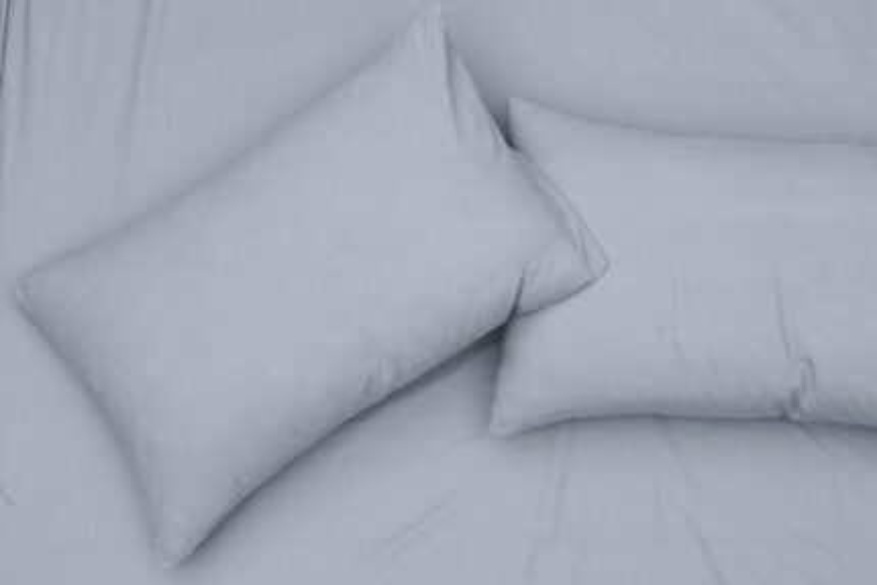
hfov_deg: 58.7
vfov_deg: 41.1
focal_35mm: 32
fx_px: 780
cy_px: 292
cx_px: 438
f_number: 18
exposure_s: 1/200
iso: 500
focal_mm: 32
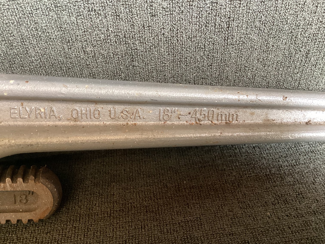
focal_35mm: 31
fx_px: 291
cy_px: 122
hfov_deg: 58.3
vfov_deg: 45.4
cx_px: 162
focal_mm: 3.3
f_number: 2.4
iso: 250
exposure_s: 1/33
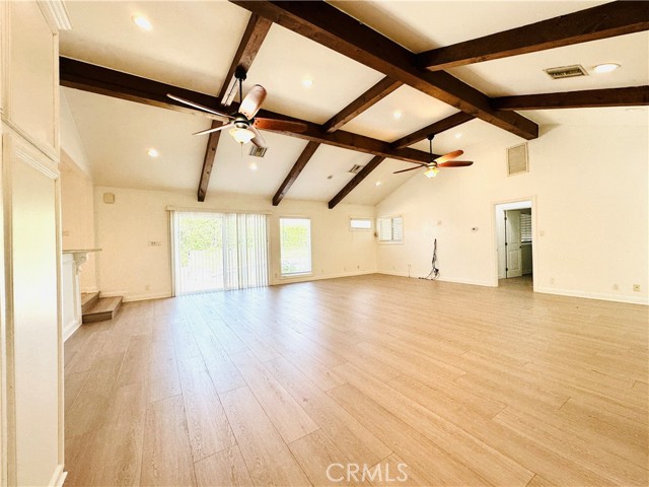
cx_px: 324
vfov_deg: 85.7
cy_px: 244
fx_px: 262
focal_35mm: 14
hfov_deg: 102.1
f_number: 2.2
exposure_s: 1/120
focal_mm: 2.22
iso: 80
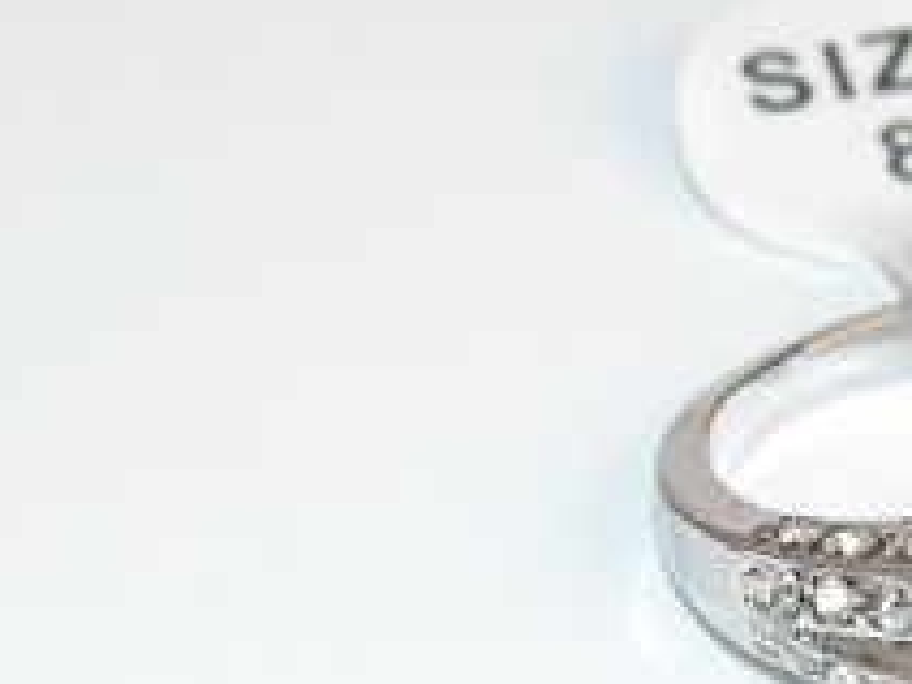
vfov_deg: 5.6
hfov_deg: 7.4
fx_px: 7008
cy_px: 710
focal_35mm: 266
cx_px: 1020
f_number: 5
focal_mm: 22.3
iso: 100
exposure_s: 1/324
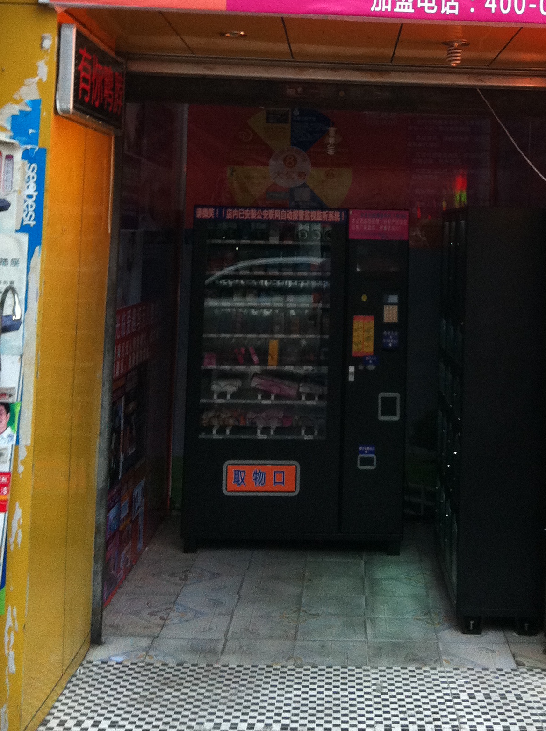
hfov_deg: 25.0
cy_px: 156
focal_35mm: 58
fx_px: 1223
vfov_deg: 32.5
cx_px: 387
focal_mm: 3.85
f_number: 2.8
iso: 200
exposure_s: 1/15
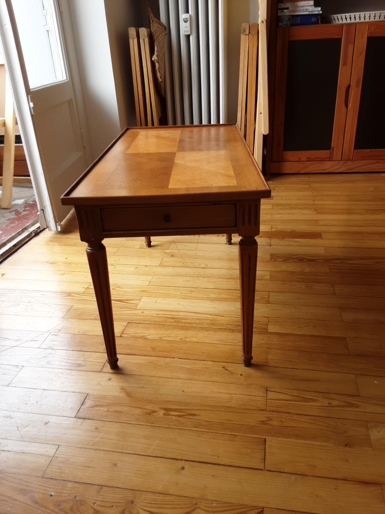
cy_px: 257
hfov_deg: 49.7
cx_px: 192
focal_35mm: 28
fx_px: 415
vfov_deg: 63.4
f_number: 1.9
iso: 40
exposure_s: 1/100
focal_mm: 2.9
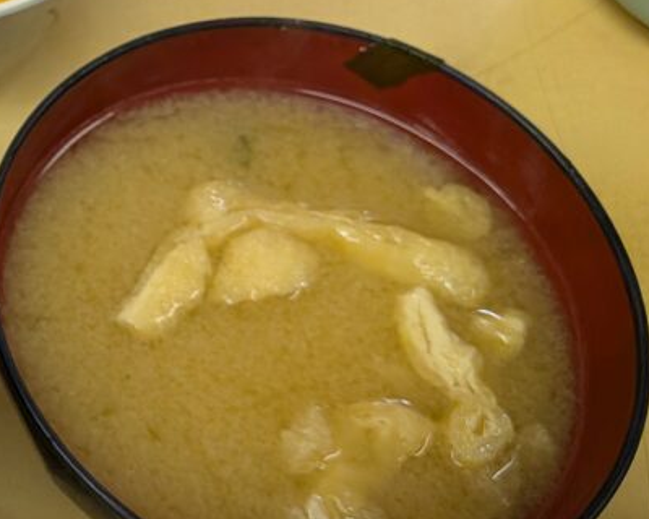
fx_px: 1152
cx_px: -164
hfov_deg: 27.1
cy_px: 185
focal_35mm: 60
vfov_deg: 25.3
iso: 285
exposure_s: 1/120
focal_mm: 4.53
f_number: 1.7
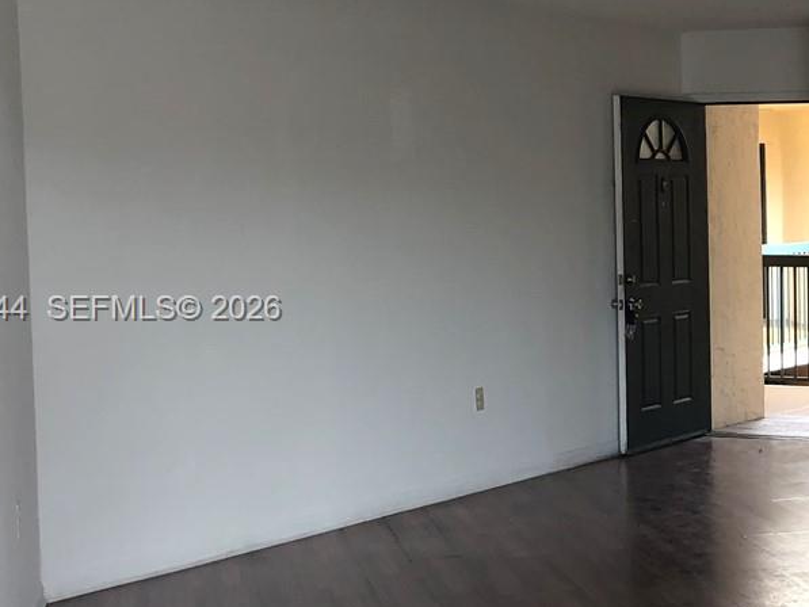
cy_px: 310
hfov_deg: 23.9
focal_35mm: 75
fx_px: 1753
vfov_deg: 19.6
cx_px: 943
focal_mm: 4
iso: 40
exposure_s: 1/120
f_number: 1.8
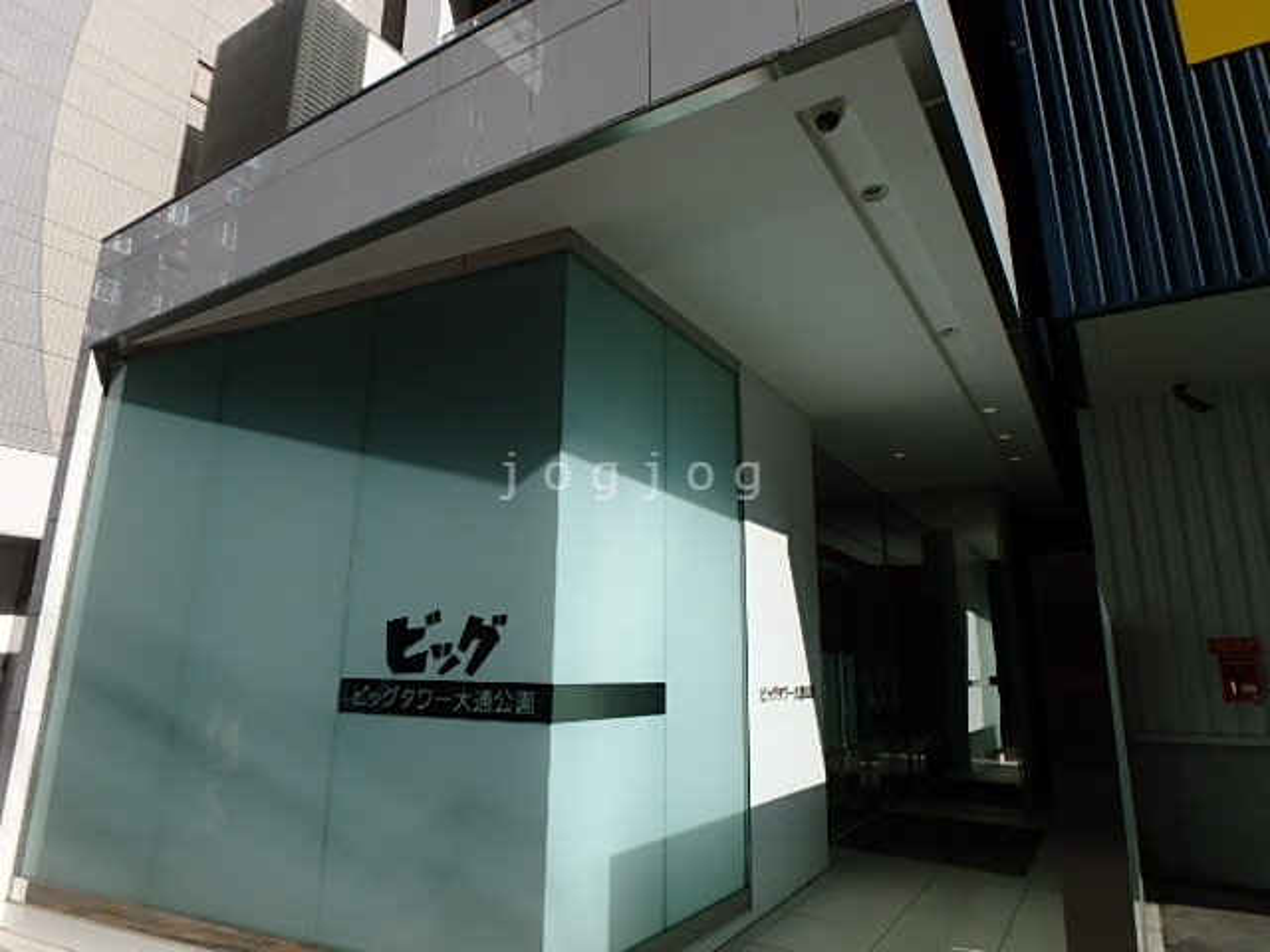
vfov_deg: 63.4
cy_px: 476
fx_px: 770
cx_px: 635
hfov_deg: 79.0
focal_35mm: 21
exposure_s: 1/800
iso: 125
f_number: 6
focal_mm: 3.7
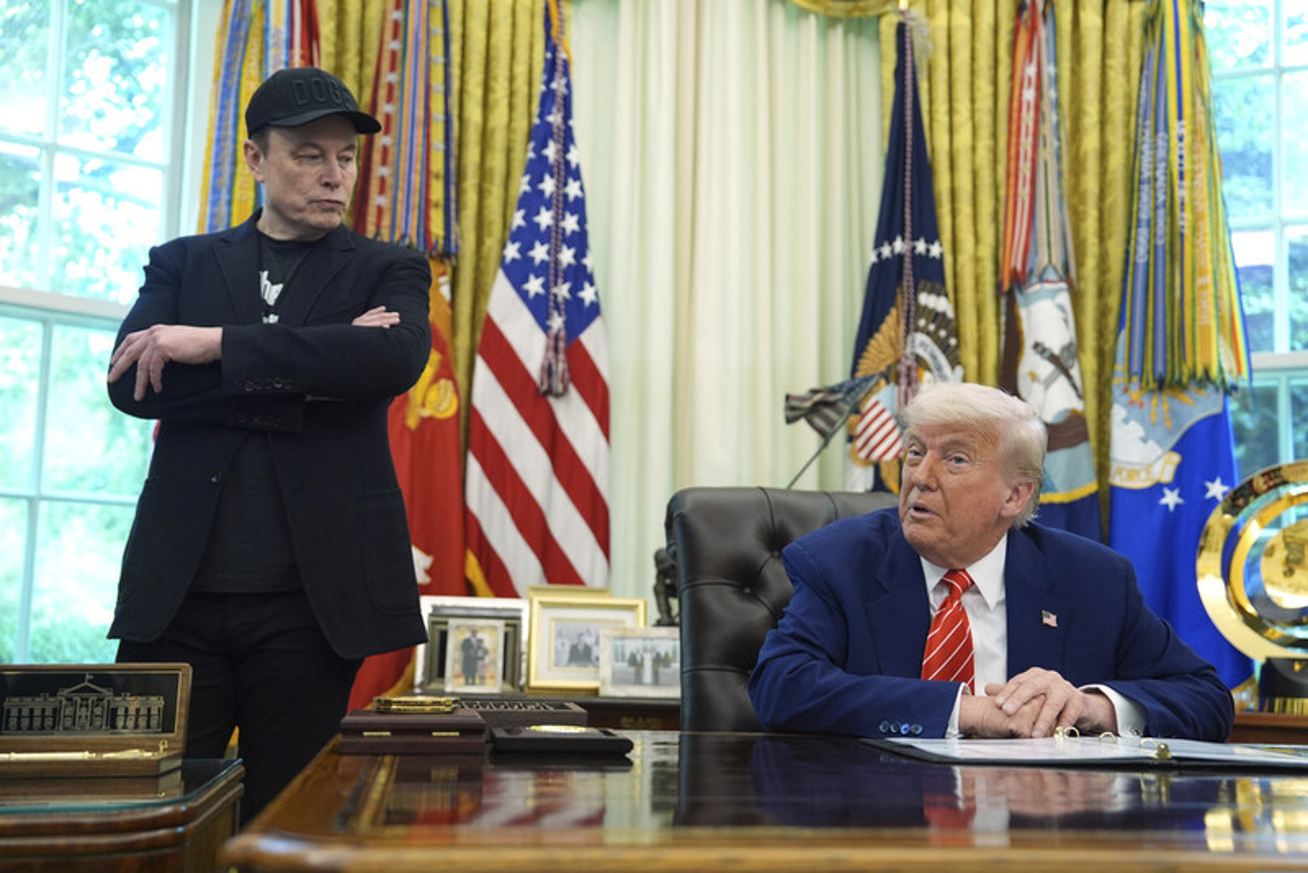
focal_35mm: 43
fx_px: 1563
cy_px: 436
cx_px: 654
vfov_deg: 31.2
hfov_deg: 45.4
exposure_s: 1/250
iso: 2000
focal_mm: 43
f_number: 2.8
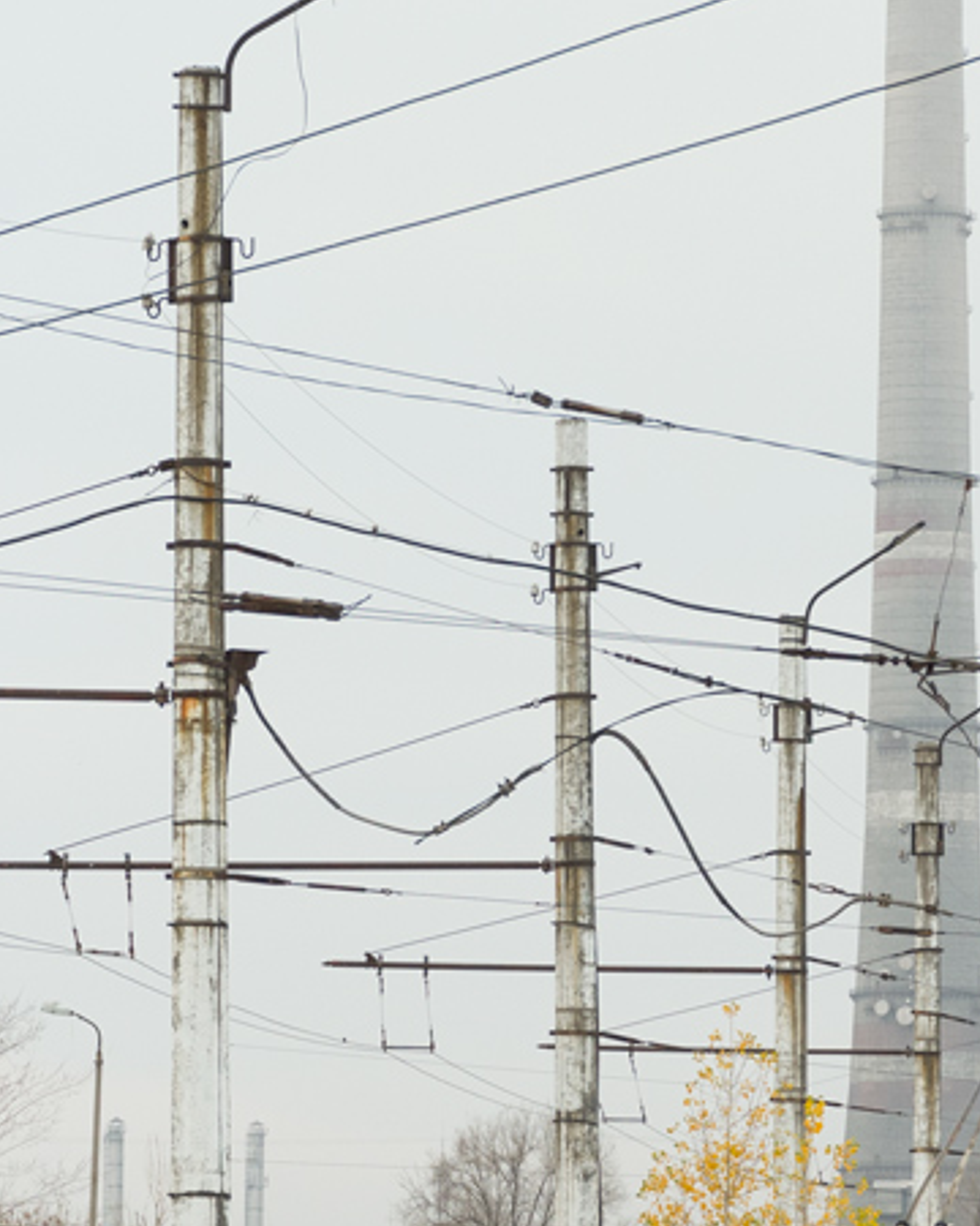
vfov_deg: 8.3
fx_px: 8447
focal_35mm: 233
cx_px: 822
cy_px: 755
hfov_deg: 6.6
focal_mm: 62
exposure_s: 1/500
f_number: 7.1
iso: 400
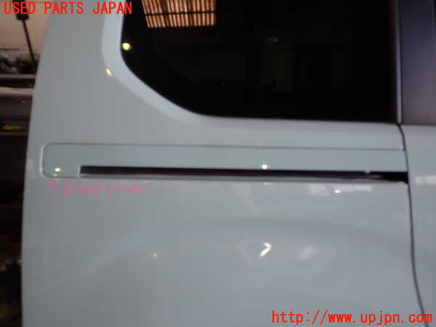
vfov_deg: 46.8
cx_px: 218
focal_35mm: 30
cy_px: 164
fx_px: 378
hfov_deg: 60.0
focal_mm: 5.4
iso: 100
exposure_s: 1/60
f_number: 2.3
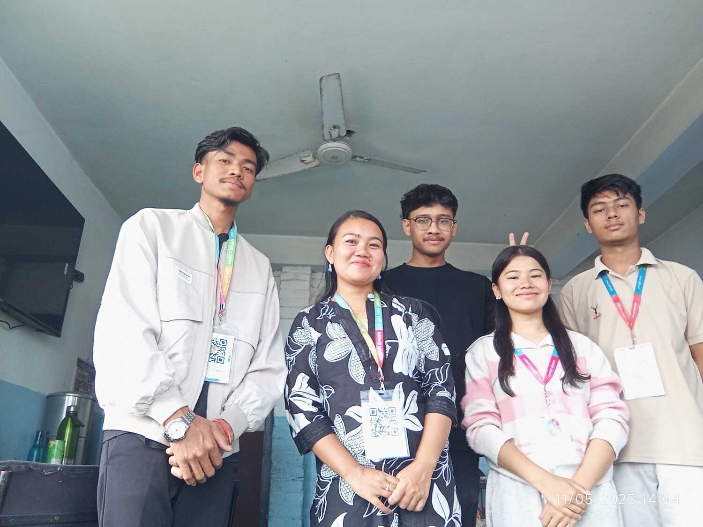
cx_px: 352
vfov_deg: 53.1
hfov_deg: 67.3
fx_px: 528
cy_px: 264
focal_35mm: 26
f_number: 2
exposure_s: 1/50
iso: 86
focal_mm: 2.79
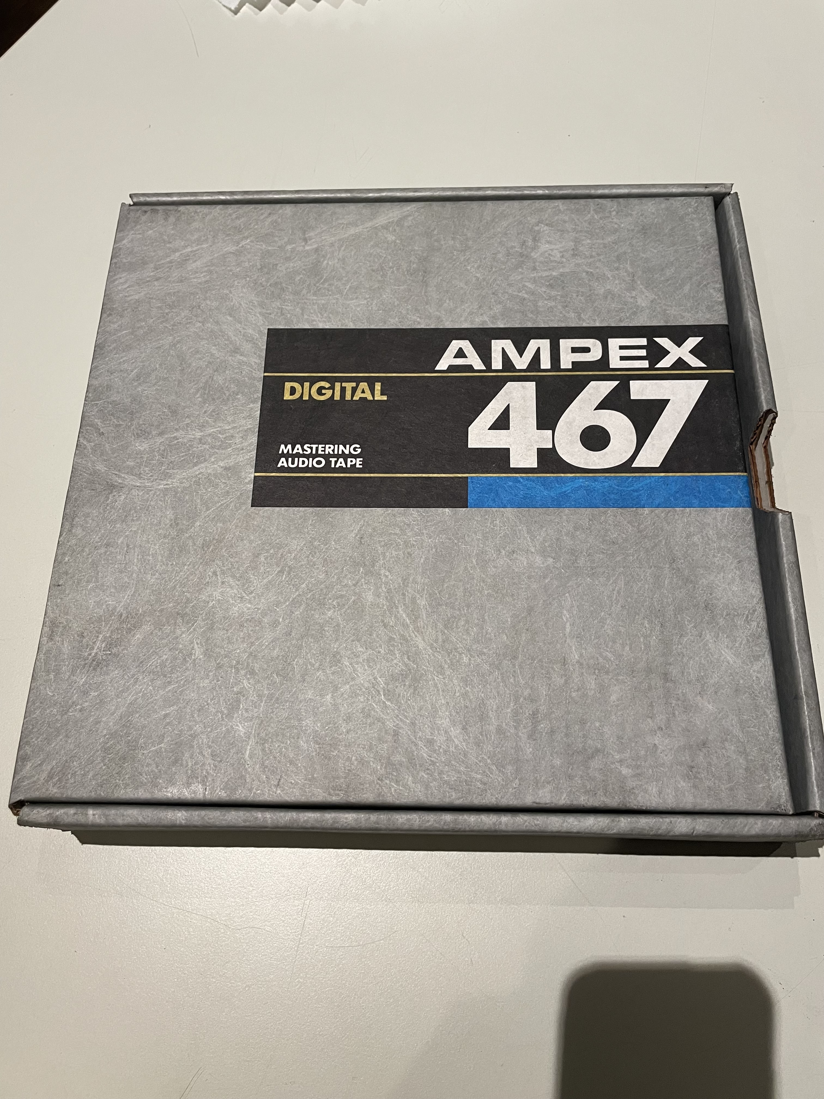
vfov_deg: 67.3
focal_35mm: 26
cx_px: 412
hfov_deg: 53.1
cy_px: 550
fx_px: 825
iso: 125
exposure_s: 1/87
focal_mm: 4.2
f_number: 1.6
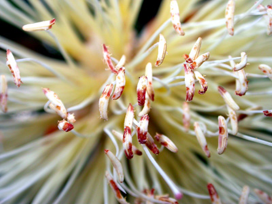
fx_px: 613
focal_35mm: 78
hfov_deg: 25.0
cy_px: 102
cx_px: 136
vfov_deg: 18.9
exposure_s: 1/68.7
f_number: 4
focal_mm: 16.2
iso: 100
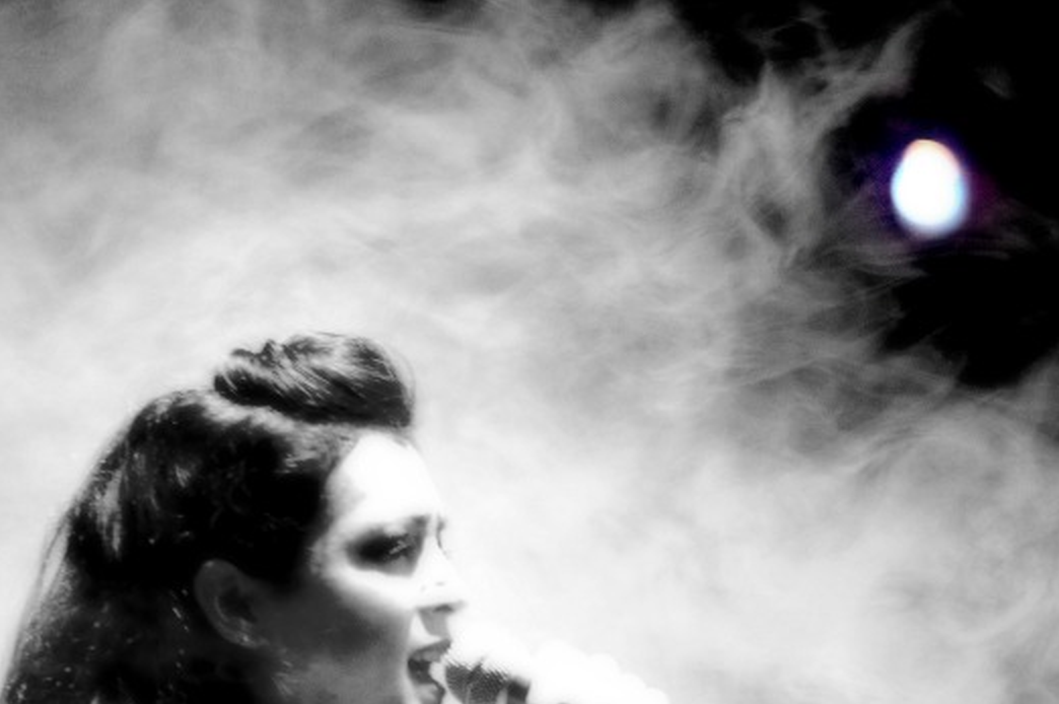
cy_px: 671
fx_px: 7200
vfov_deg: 5.6
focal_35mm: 245
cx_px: 319
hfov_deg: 8.4
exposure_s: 1/100
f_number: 2.8
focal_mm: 125
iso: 3200
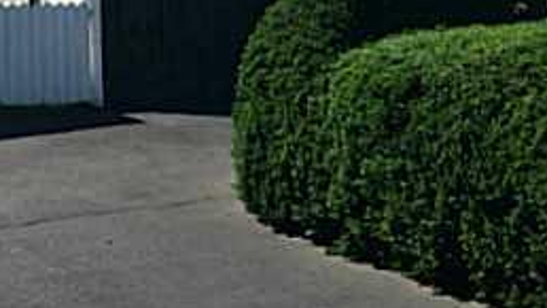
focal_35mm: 98
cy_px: -81
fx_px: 1421
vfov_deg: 12.0
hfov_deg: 21.8
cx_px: 299
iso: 25
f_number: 2.2
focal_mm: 4.15
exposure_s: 1/1637
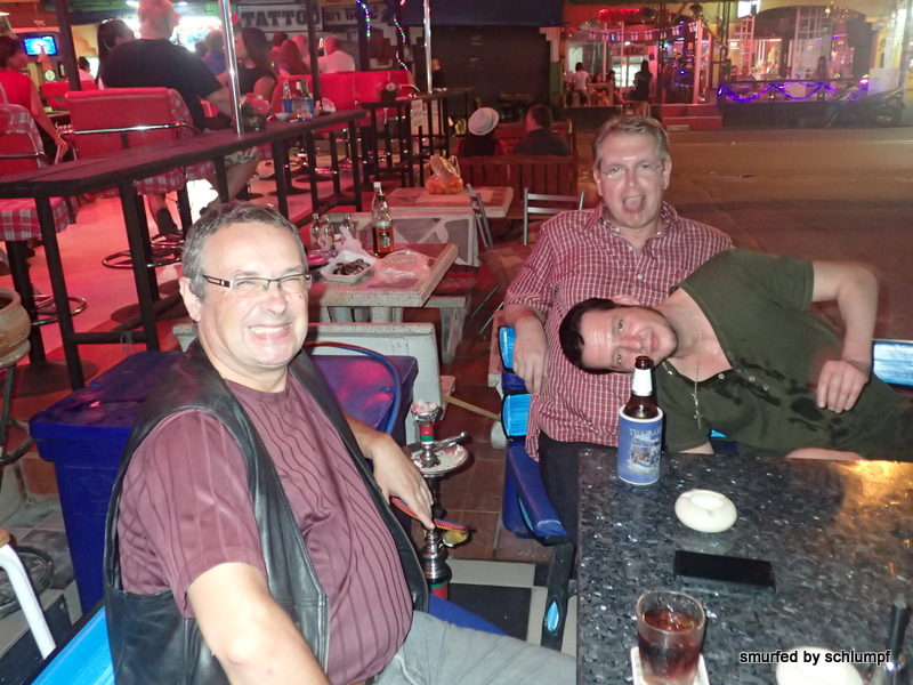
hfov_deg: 60.0
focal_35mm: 30
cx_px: 456
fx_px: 791
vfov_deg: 46.8
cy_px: 342
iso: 800
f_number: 2.3
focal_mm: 5.5
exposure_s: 1/30
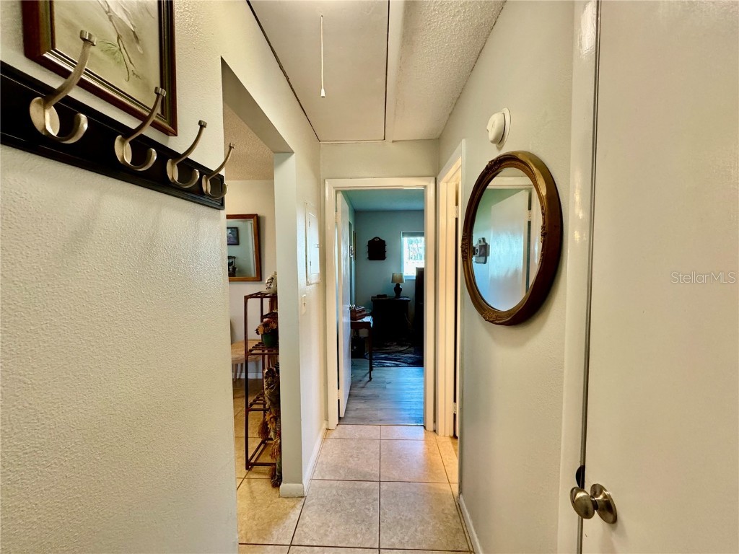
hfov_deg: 102.1
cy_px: 277
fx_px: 299
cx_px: 370
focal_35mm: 14
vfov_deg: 85.7
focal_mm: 2.22
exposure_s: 1/60
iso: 250
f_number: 2.2
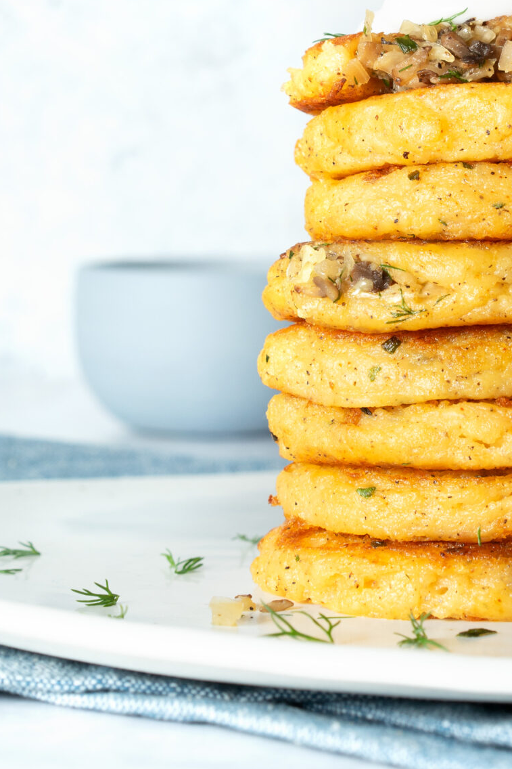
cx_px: 515
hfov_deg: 10.9
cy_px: -48
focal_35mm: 124
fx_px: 2646
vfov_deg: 16.1
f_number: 8
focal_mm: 55
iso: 250
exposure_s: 1/250
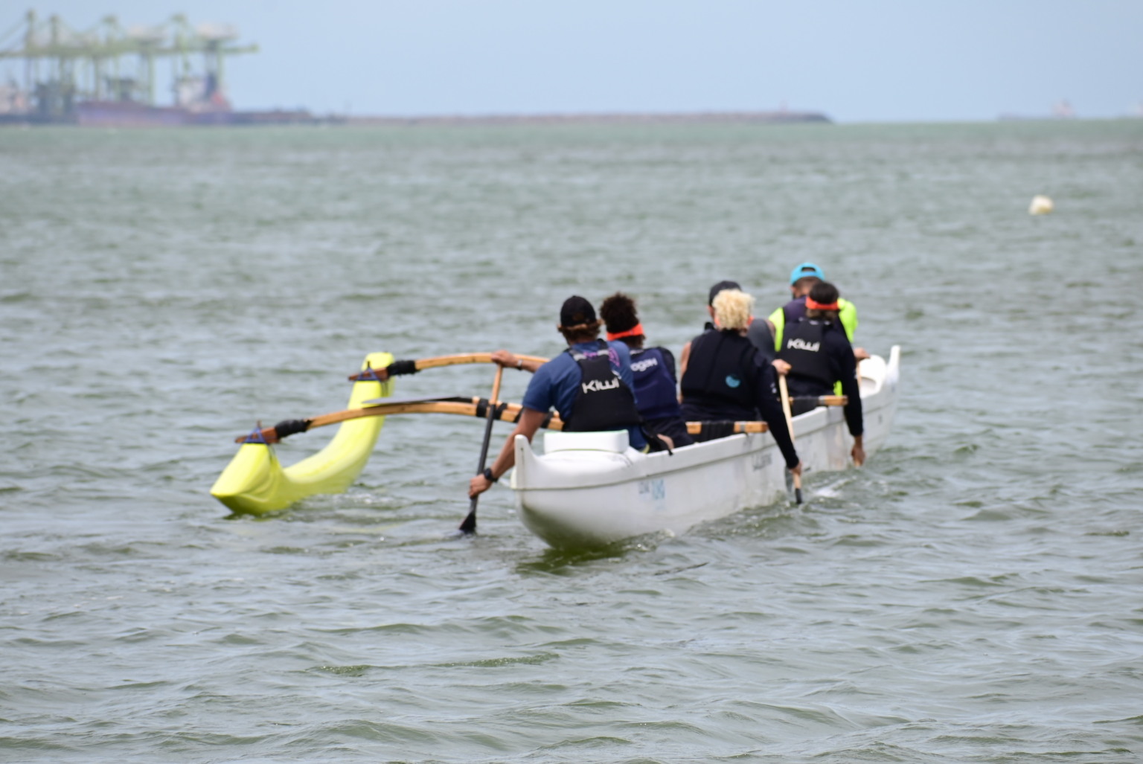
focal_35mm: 292
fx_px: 9279
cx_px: 572
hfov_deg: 7.0
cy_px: 382
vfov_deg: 4.7
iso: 320
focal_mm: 195
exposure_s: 1/1250
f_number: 9
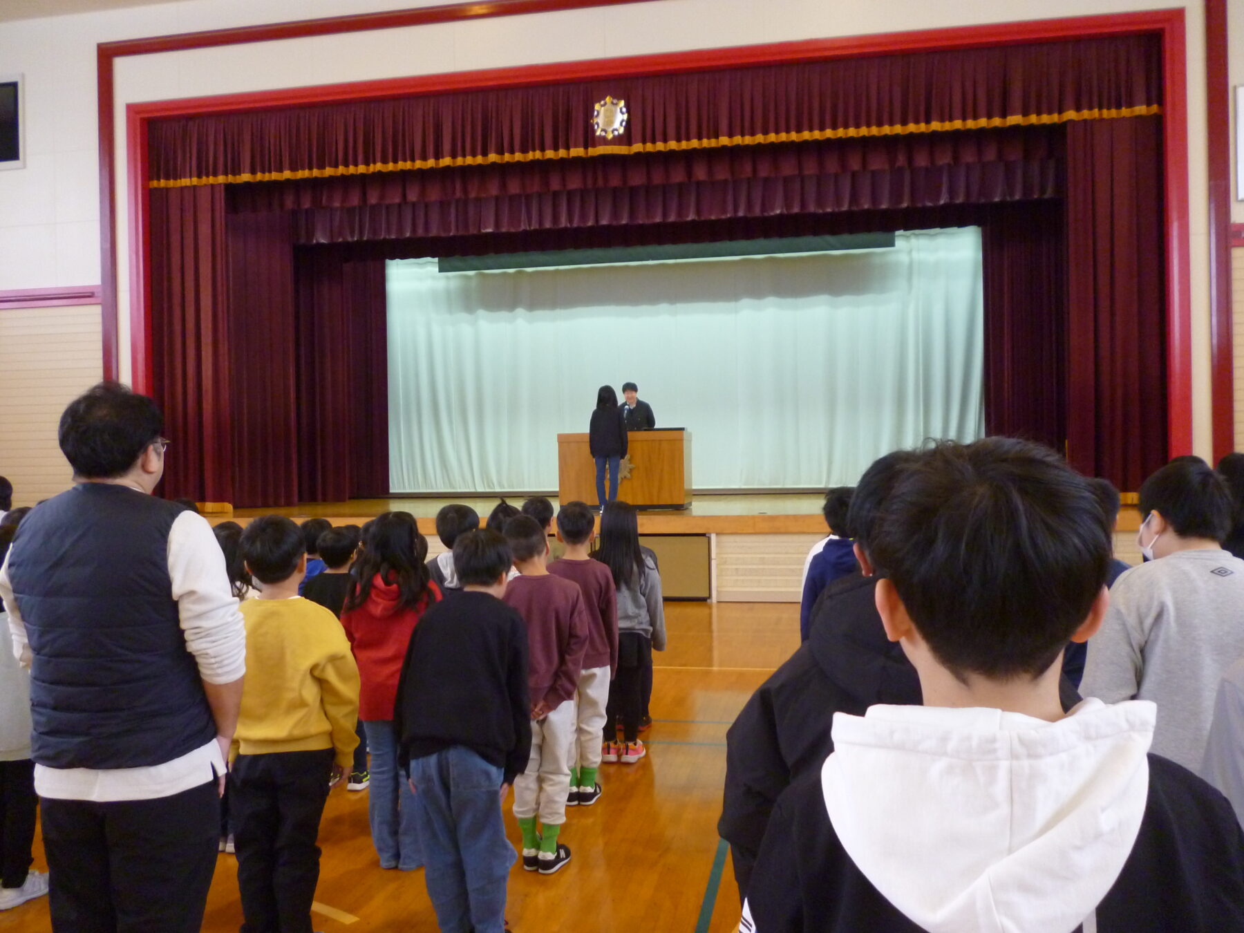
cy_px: 466
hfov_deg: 63.4
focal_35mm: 28
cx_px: 622
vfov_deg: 49.7
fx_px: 1006
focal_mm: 5
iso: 400
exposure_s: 1/30
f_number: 3.1
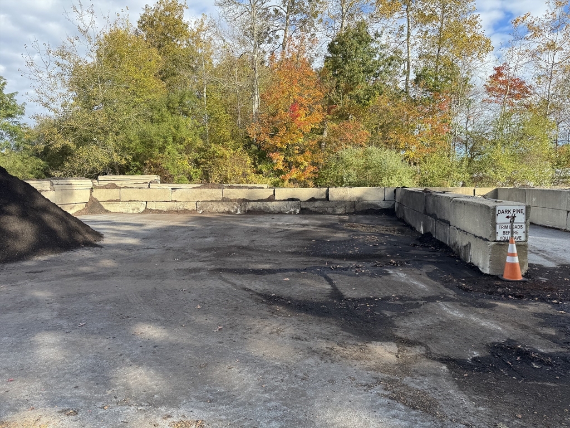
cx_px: 285
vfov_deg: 56.8
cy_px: 214
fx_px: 395
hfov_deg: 71.6
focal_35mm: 24
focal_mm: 6.76
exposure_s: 1/1285
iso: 80
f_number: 1.78
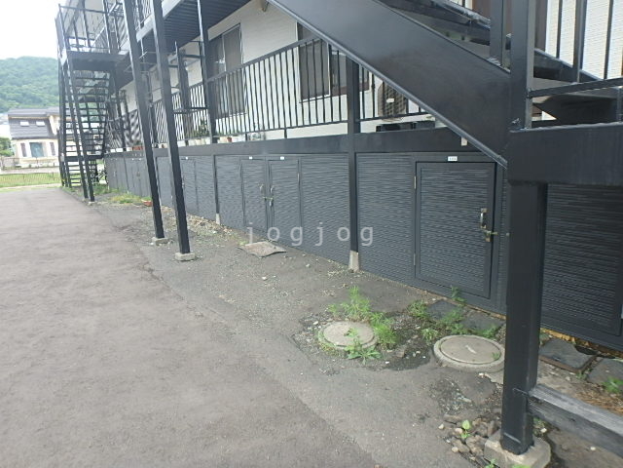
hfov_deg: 79.0
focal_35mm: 21
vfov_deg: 63.4
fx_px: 378
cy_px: 234
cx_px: 312
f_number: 3.5
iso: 125
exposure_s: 1/200
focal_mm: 3.7
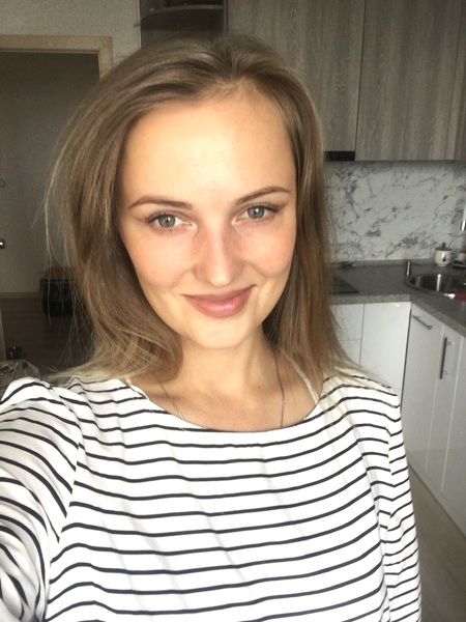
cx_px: 233
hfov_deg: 45.4
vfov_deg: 58.4
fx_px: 556
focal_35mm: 31
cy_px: 311
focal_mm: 2.65
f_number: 2.2
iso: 40
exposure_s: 1/50
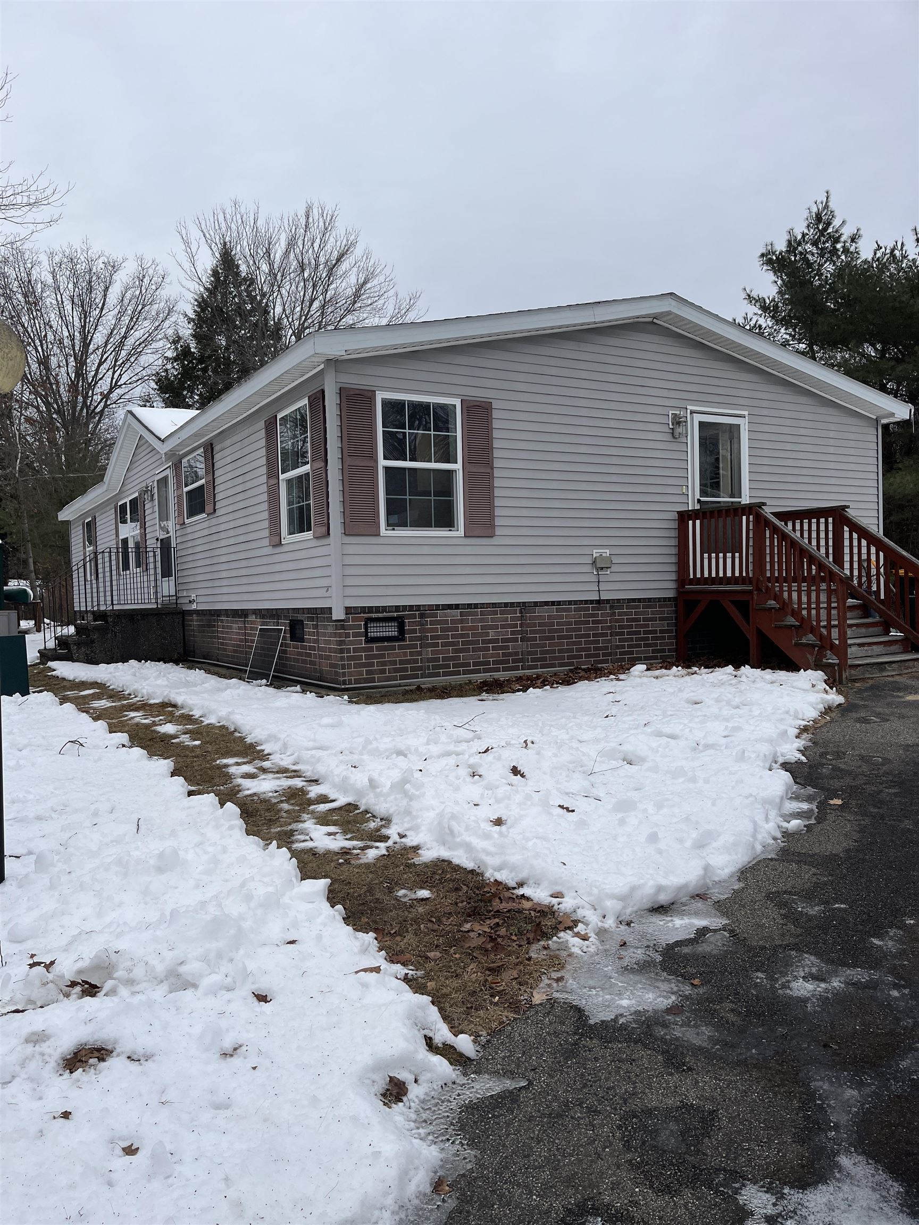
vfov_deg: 67.3
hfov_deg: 53.1
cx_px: 460
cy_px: 612
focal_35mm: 26
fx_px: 920
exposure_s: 1/1721
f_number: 1.6
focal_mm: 5.1
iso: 50
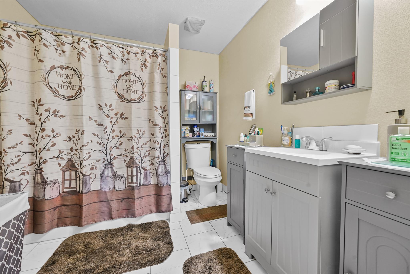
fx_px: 159
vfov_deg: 81.2
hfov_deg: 104.2
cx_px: 205
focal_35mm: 14
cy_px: 137
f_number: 8
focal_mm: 14
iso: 400
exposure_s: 1/4
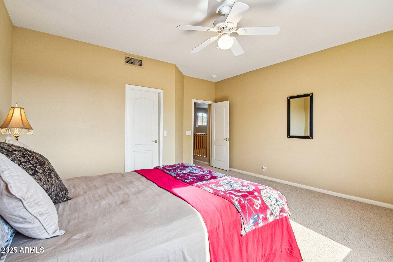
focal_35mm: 15
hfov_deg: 100.4
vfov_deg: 77.3
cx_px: 196
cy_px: 131
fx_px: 164
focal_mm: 10
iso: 400
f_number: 8
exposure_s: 1/30
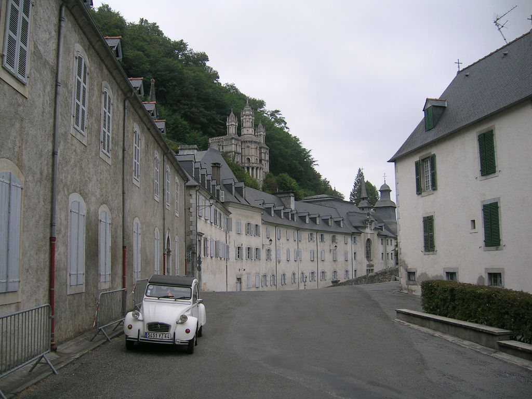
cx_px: 266
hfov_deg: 52.6
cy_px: 200
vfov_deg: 40.7
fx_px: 538
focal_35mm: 35
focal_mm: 5.4
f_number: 2.8
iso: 50
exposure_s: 1/214
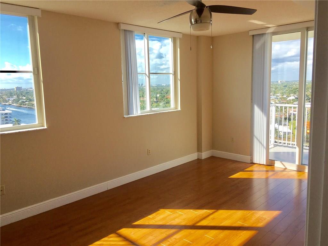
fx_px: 275
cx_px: 164
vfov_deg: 48.2
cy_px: 123
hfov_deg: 61.7
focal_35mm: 29
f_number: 2.2
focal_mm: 4.15
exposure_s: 1/680
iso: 25
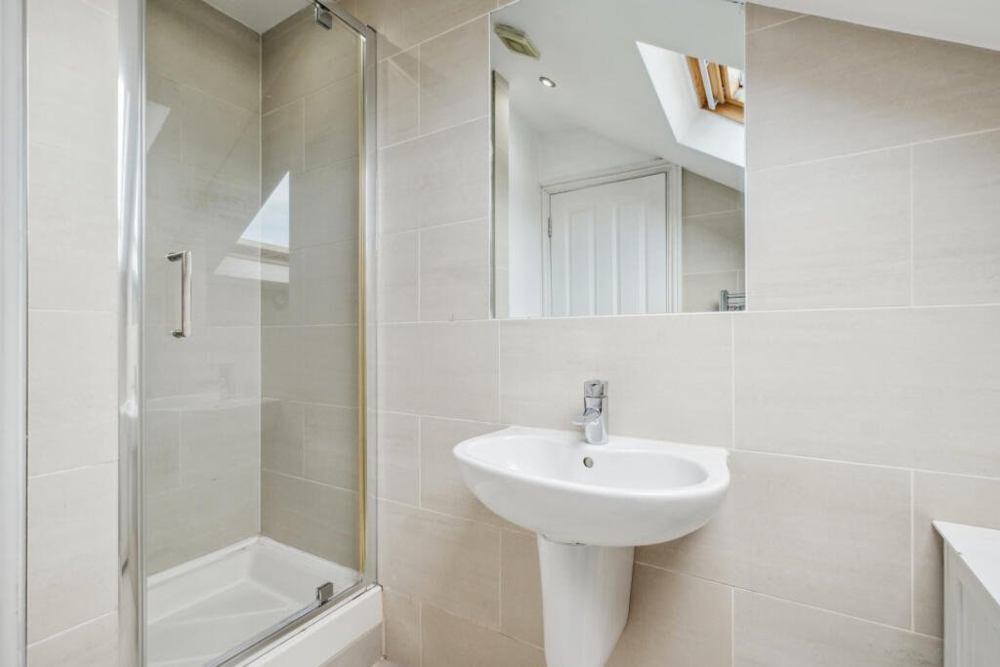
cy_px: 334
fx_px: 417
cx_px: 500
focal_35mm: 15
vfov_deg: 77.3
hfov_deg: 100.4
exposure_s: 1/60
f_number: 8
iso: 640
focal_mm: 10
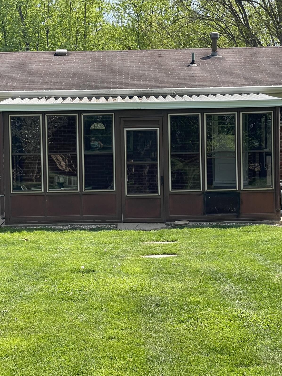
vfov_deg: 24.4
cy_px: 221
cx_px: 132
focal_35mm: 80
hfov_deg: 18.4
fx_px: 869
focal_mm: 7.5
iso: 20
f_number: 2.2
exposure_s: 1/477
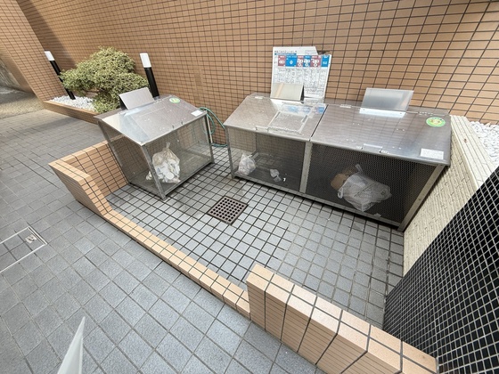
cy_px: 187
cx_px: 250
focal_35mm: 14
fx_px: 202
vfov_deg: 85.7
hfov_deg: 102.1
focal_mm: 2.22
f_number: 2.2
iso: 64
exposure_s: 1/99
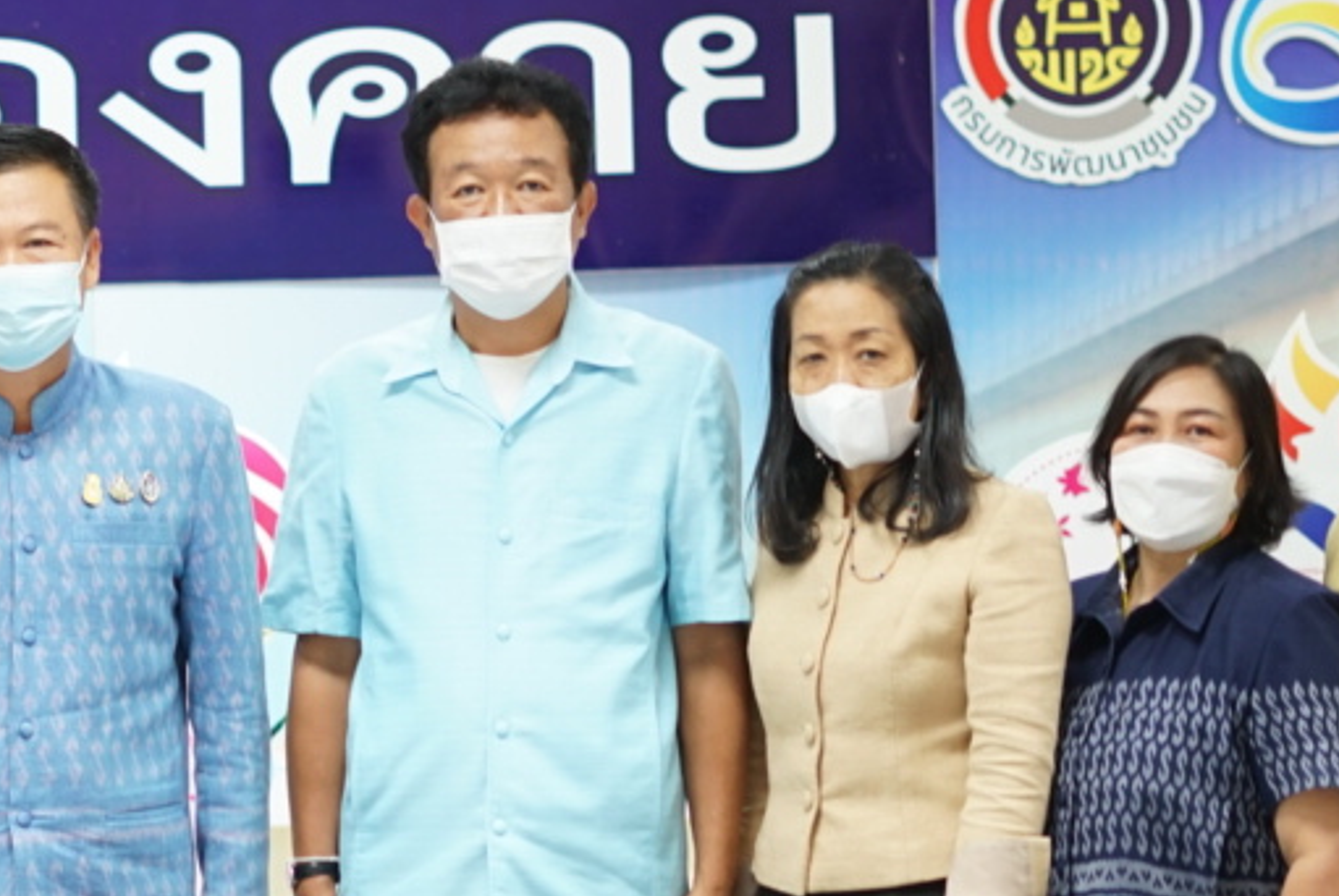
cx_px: -84
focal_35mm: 158
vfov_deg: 8.7
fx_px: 5883
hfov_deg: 12.8
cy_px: 529
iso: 400
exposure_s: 1/60
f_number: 1.8
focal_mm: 50
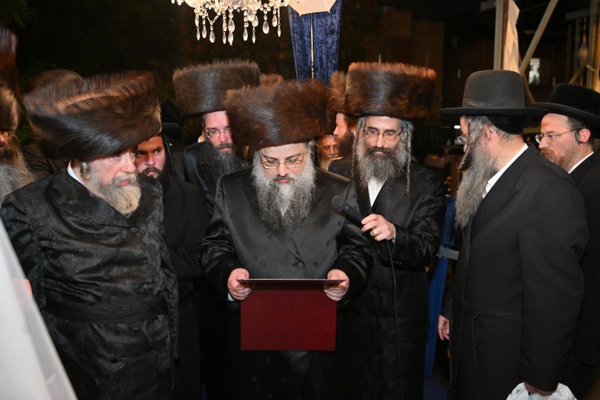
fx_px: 567
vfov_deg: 38.9
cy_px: 200
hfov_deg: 55.8
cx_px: 300
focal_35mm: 34
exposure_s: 1/160
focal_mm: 34
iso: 1000
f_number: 4
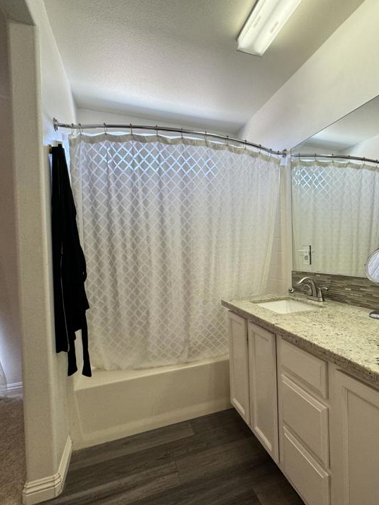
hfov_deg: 63.8
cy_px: 258
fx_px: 292
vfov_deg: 81.7
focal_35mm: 20
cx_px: 261
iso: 125
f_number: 2.2
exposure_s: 1/120
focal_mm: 2.22
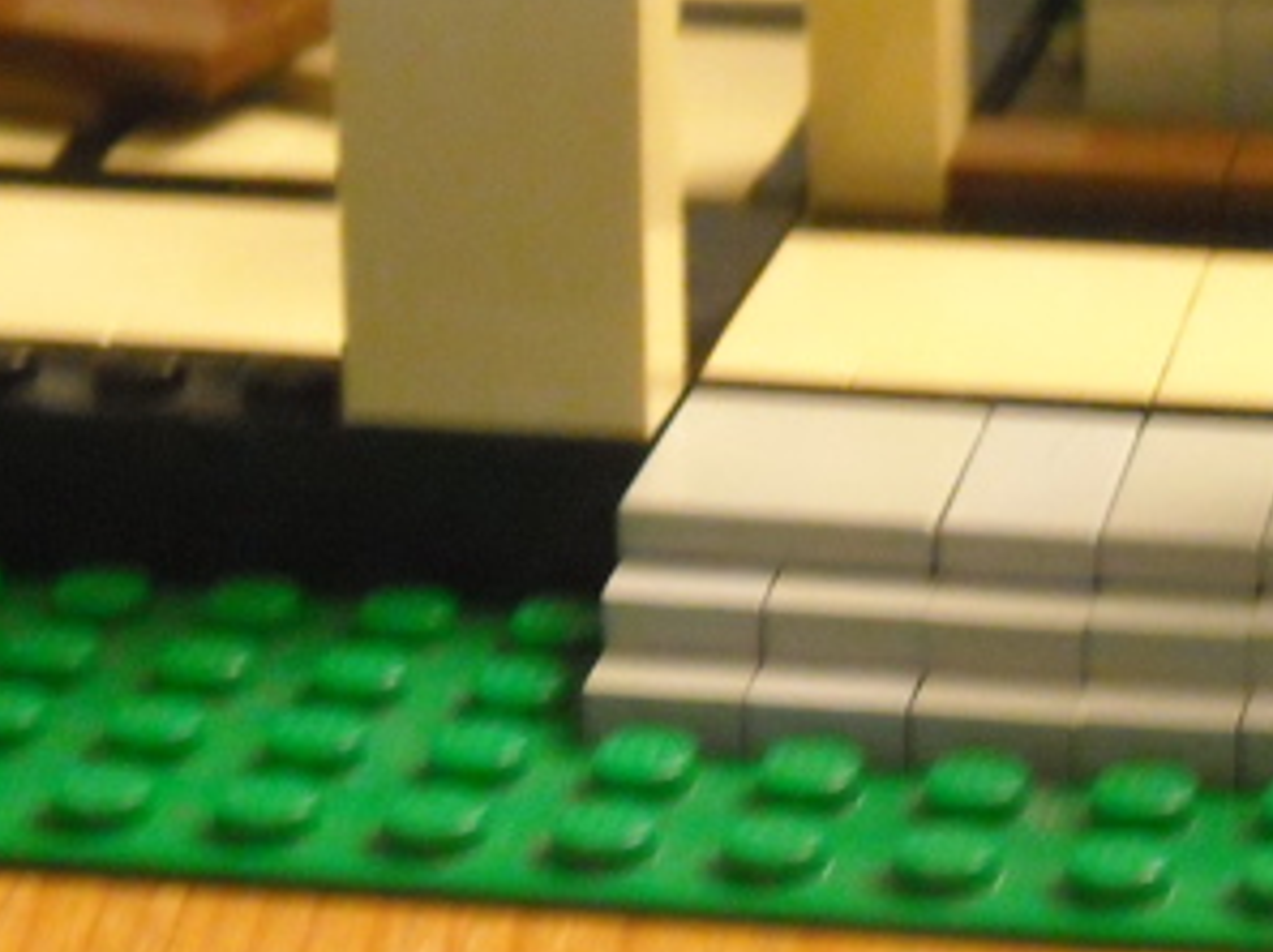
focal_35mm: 164
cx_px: 1102
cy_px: 527
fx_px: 6024
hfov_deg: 12.0
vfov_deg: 9.0
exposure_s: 1/16
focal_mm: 12.3
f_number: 3.9
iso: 800
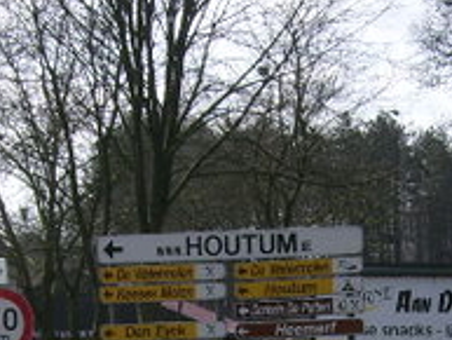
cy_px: 399
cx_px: 330
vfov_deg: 8.6
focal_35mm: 171
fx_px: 2234
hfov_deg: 11.5
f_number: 7.1
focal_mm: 9.16
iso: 50
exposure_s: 1/192
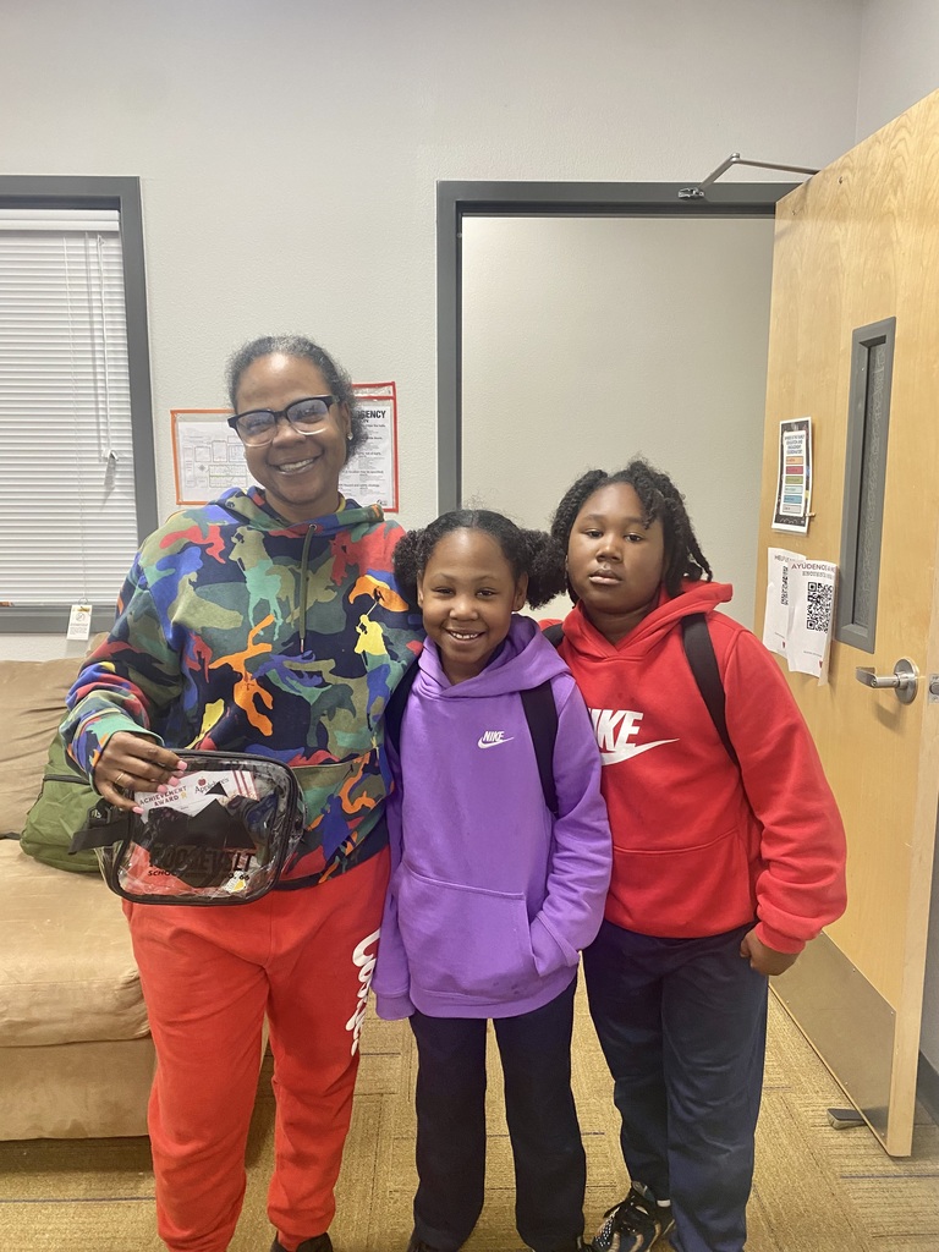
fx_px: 940
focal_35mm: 26
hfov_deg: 53.1
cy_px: 626
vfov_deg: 67.3
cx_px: 470
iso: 200
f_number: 1.8
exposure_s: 1/60
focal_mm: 4.25
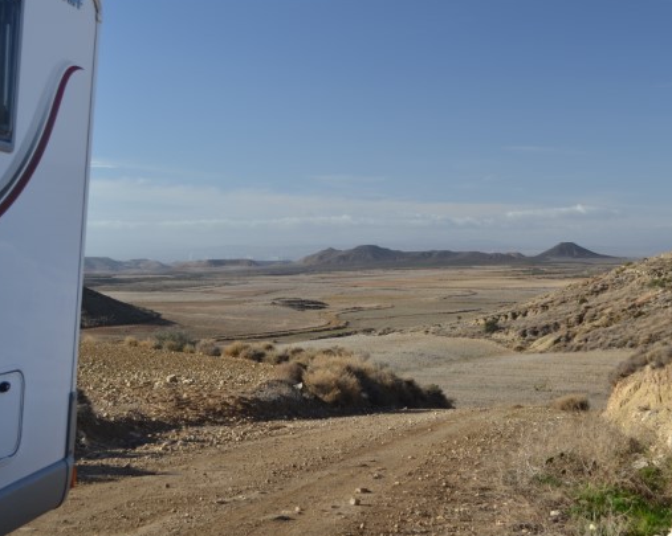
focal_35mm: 64
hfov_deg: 29.5
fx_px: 1272
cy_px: 278
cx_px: 427
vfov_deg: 23.8
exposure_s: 1/160
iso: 100
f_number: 6.3
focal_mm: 32
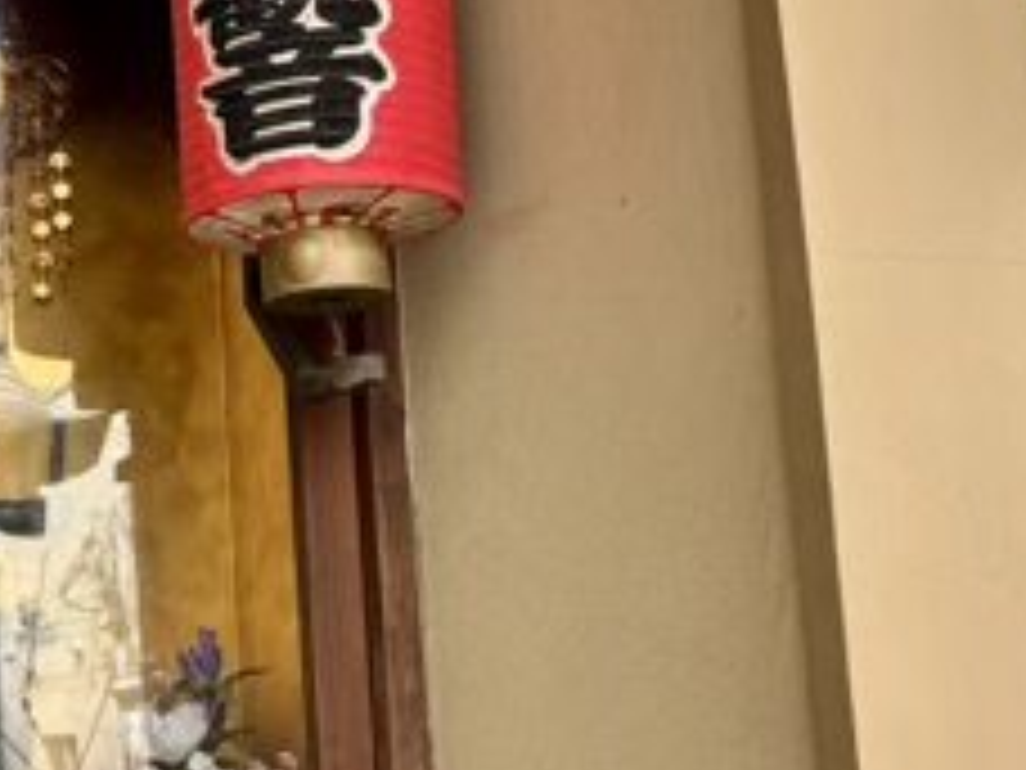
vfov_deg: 18.4
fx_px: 2371
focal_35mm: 80
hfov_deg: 23.0
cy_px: 367
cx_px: -108
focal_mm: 5.96
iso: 40
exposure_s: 1/121
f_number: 1.6
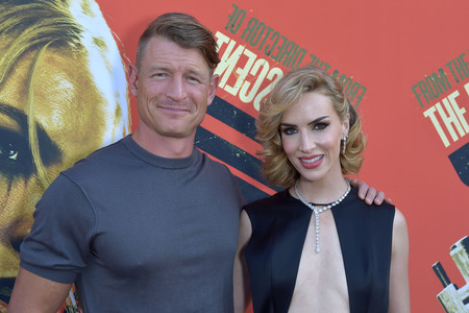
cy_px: 156
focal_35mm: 50
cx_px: 234
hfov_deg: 39.6
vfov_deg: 27.0
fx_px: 651
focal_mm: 50
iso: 250
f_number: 6.3
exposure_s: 1/250
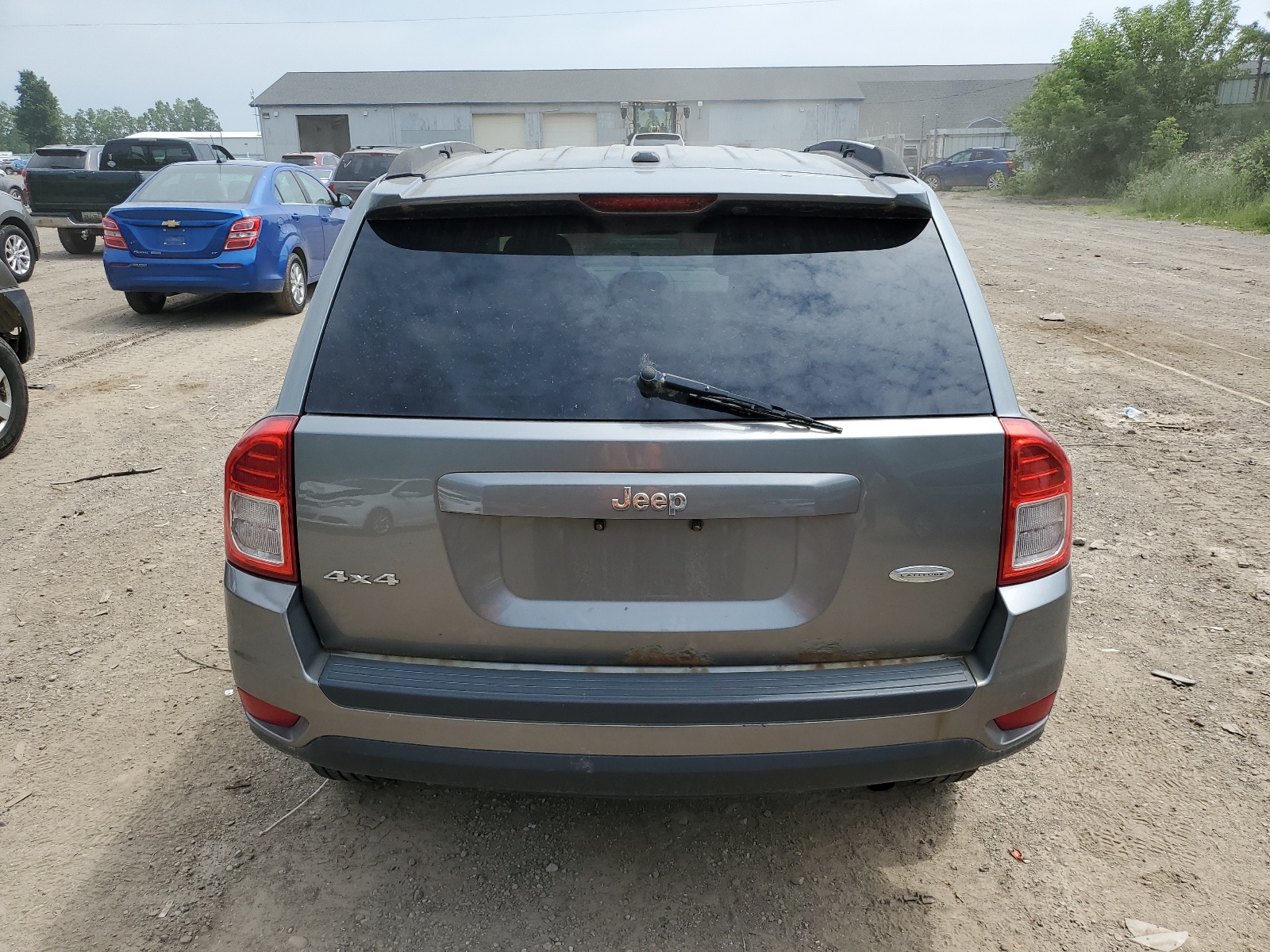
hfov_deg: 67.3
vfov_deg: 53.1
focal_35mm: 26
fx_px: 954
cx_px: 635
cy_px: 476
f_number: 1.5
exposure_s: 1/2500
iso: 50
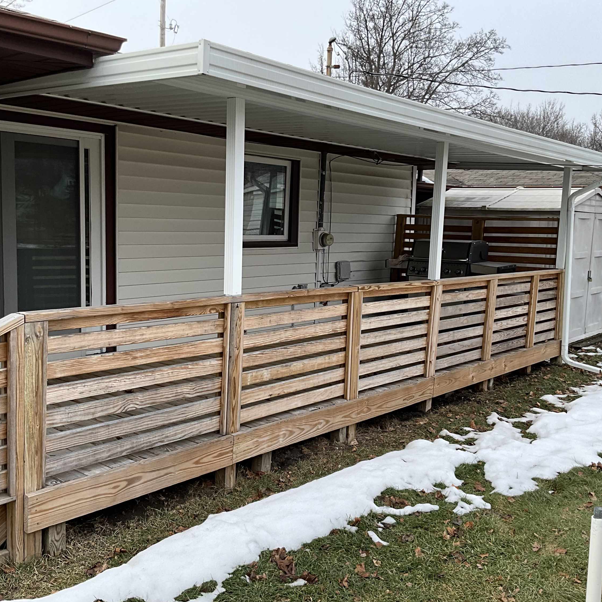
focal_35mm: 35
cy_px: 304
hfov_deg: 47.2
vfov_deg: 47.2
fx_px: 689
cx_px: 293
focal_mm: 3
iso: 25
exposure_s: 1/482
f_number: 1.8
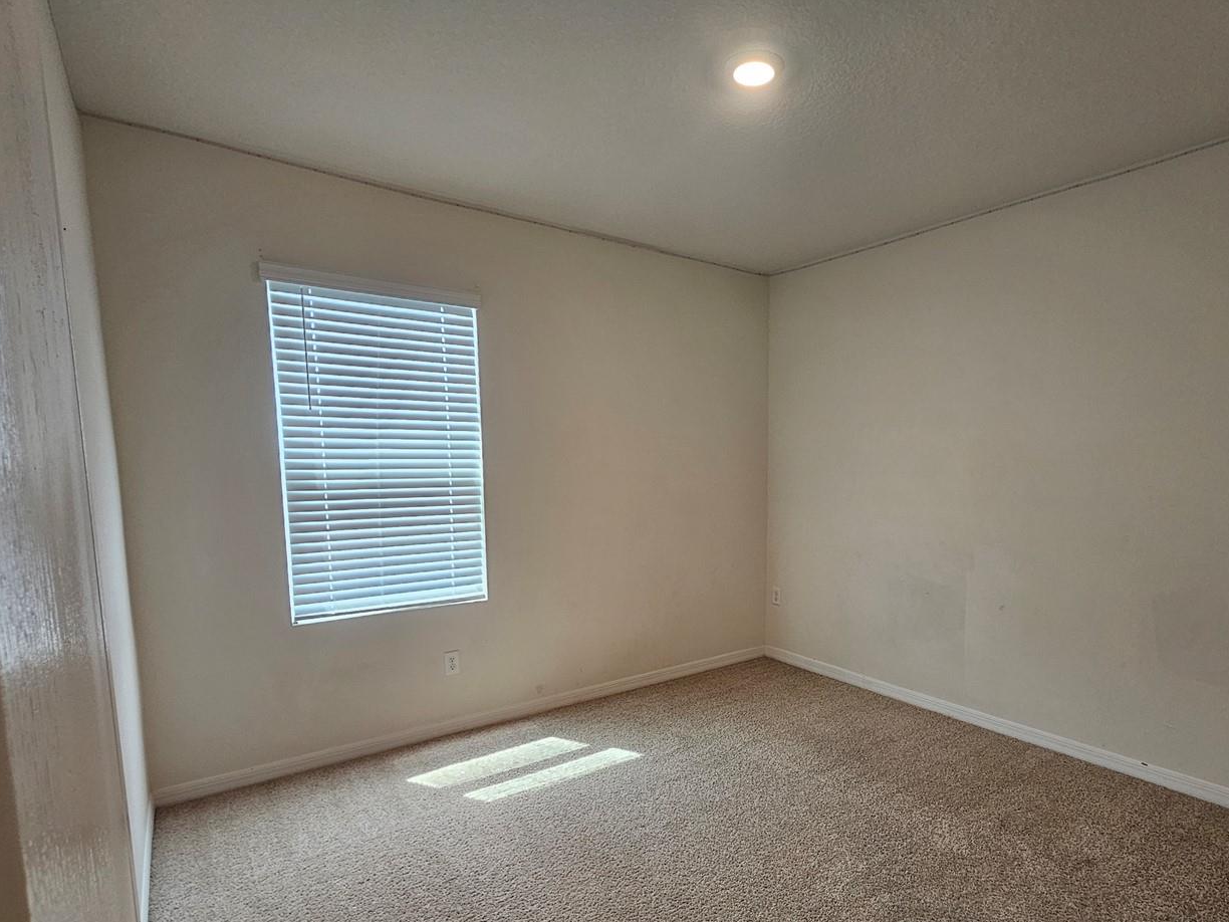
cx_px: 690
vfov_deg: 74.0
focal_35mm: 17
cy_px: 551
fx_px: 604
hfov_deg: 90.6
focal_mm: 2.2
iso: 125
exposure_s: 1/60
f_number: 2.2
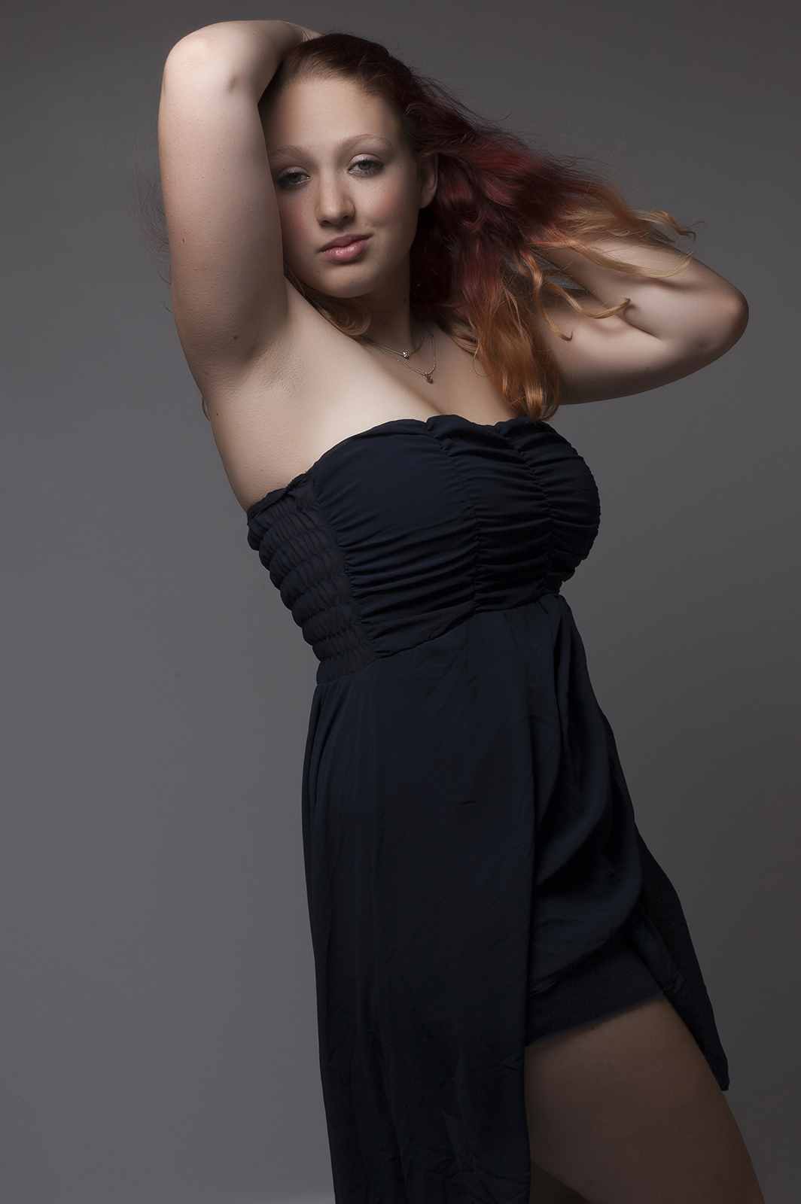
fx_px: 2507
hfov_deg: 18.2
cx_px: 400
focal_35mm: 75
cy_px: 602
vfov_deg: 27.0
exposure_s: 1/500
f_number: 16
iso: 200
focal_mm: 50
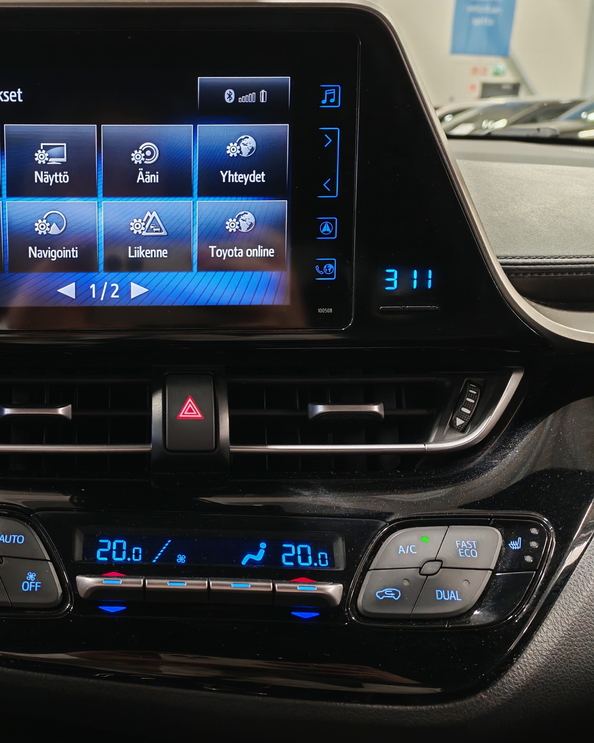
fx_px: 901
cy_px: 367
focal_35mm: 41
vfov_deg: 44.8
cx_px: 132
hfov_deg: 35.5
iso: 1000
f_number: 1.9
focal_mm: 6.12
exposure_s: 1/50
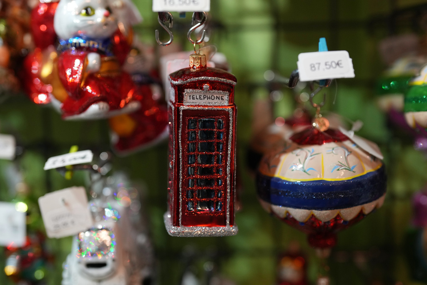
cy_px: 142
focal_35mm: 50
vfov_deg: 27.0
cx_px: 214
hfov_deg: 39.6
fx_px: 593
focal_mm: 50
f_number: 2.2
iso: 1600
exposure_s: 1/320
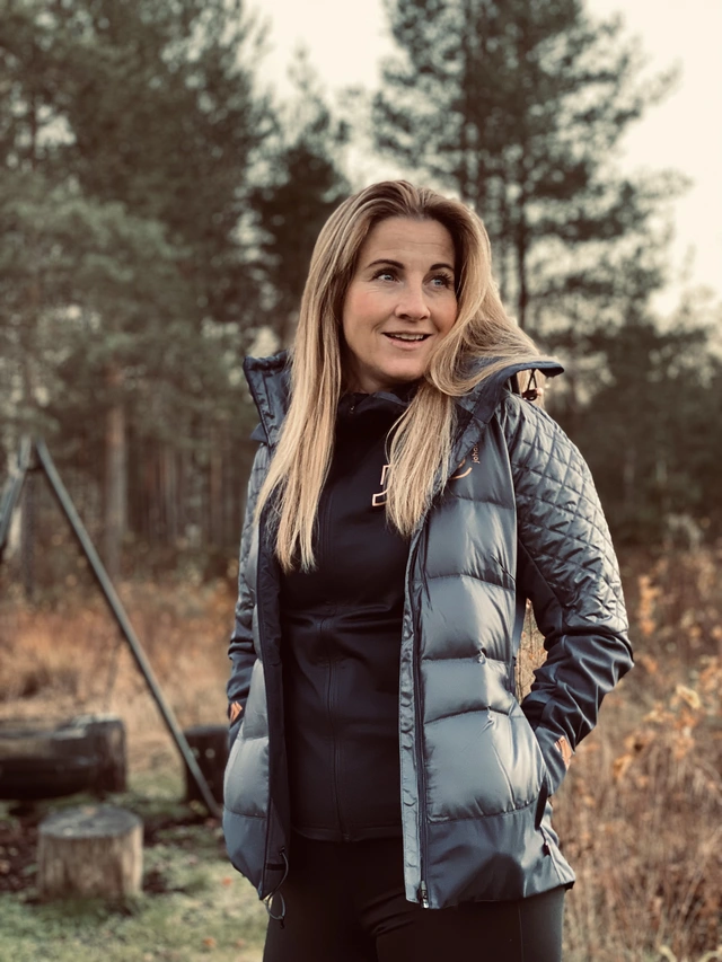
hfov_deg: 28.0
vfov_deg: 36.8
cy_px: 481
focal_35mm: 52
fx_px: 1446
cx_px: 361
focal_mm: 6
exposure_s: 1/61
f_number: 2
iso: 250
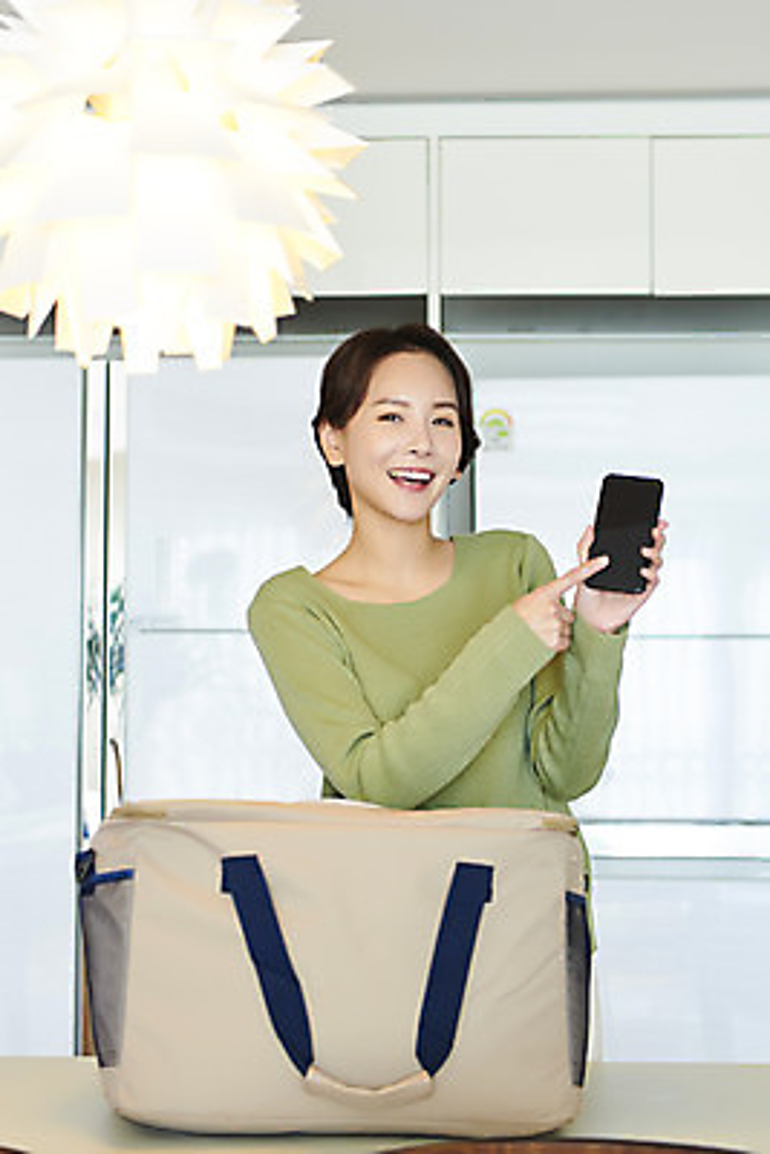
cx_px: 385
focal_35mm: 60
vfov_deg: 33.4
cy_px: 577
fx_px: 1923
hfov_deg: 22.6
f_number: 2.8
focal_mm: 60
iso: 400
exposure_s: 1/100
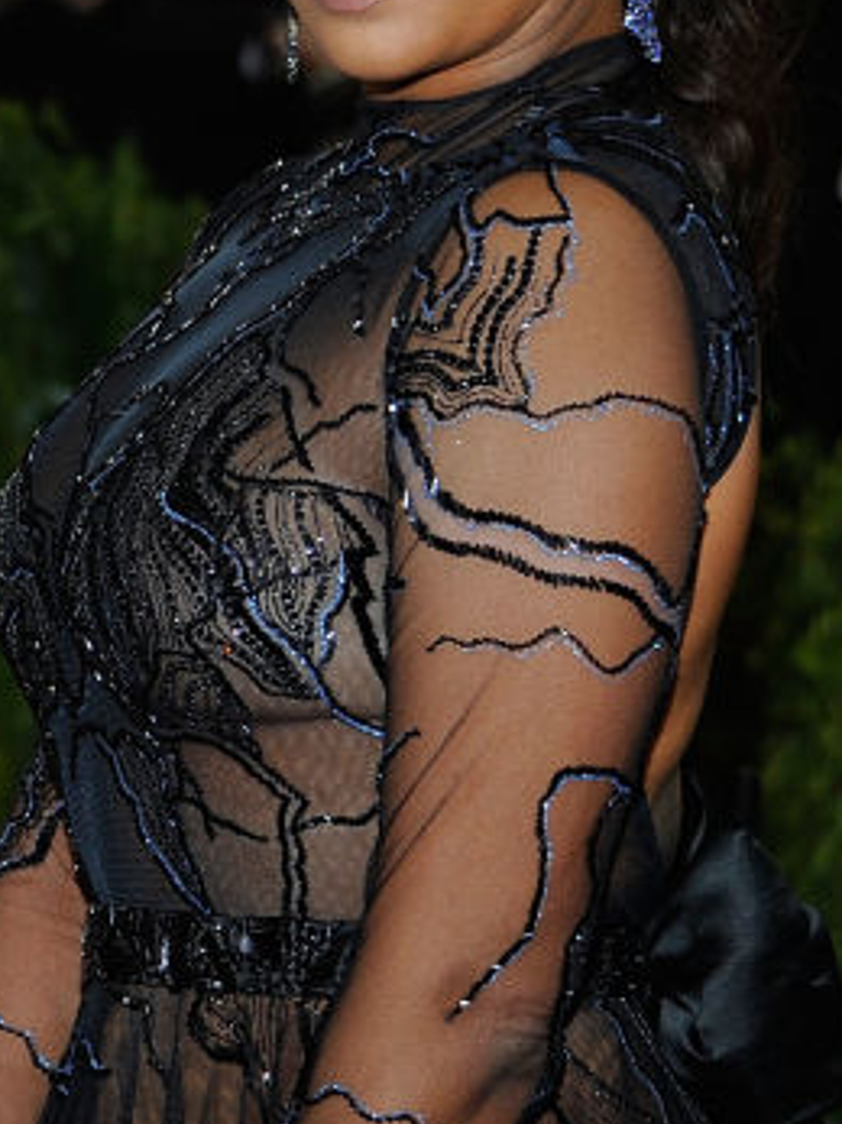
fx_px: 8470
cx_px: 159
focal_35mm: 261
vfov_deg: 7.6
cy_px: 410
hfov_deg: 5.7
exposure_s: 1/250
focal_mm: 92
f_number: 5.6
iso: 800
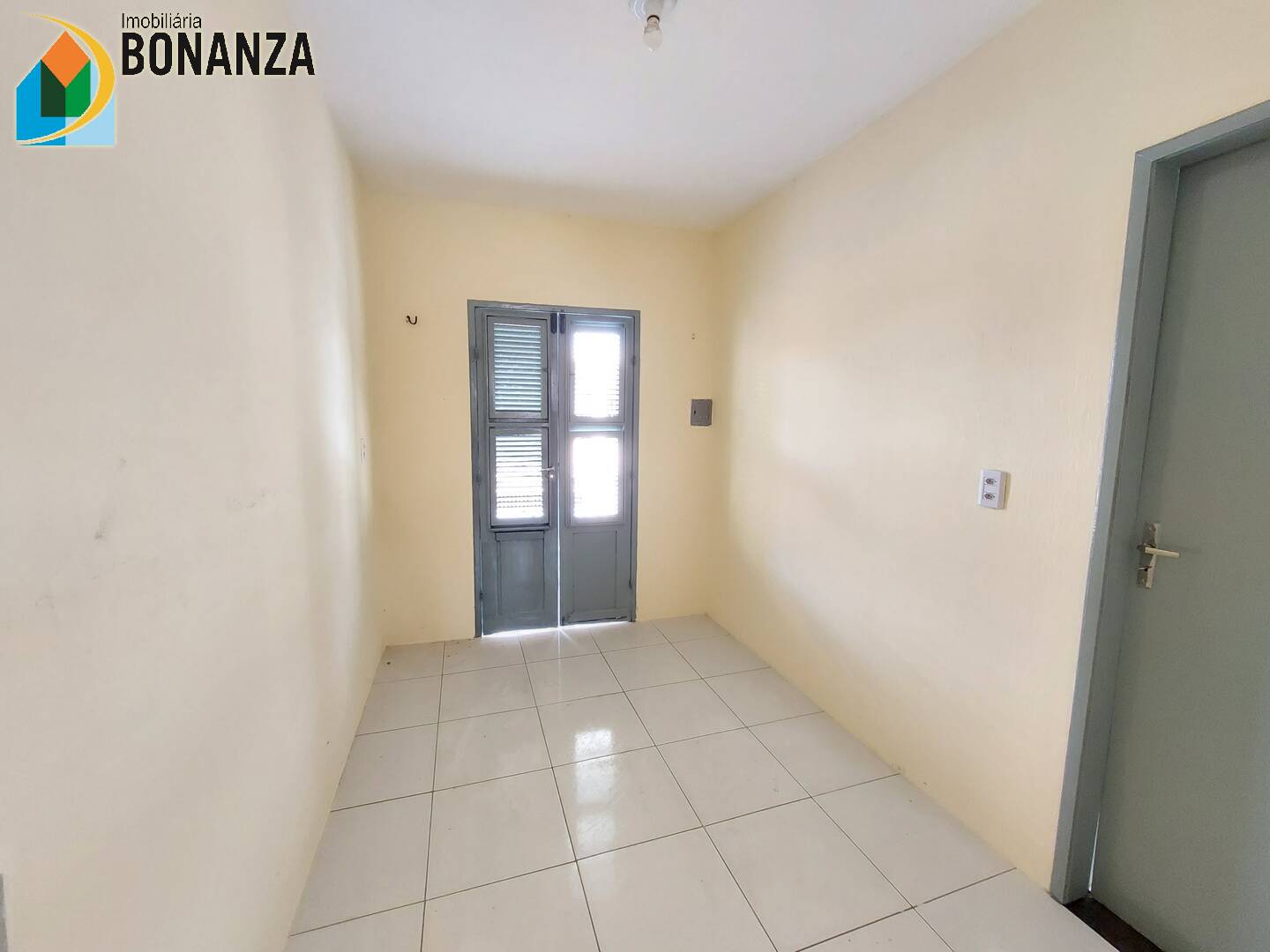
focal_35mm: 13
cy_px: 476
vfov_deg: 89.9
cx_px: 635
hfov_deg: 106.2
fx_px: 477
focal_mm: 1.74
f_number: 2.2
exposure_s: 1/33
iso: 400
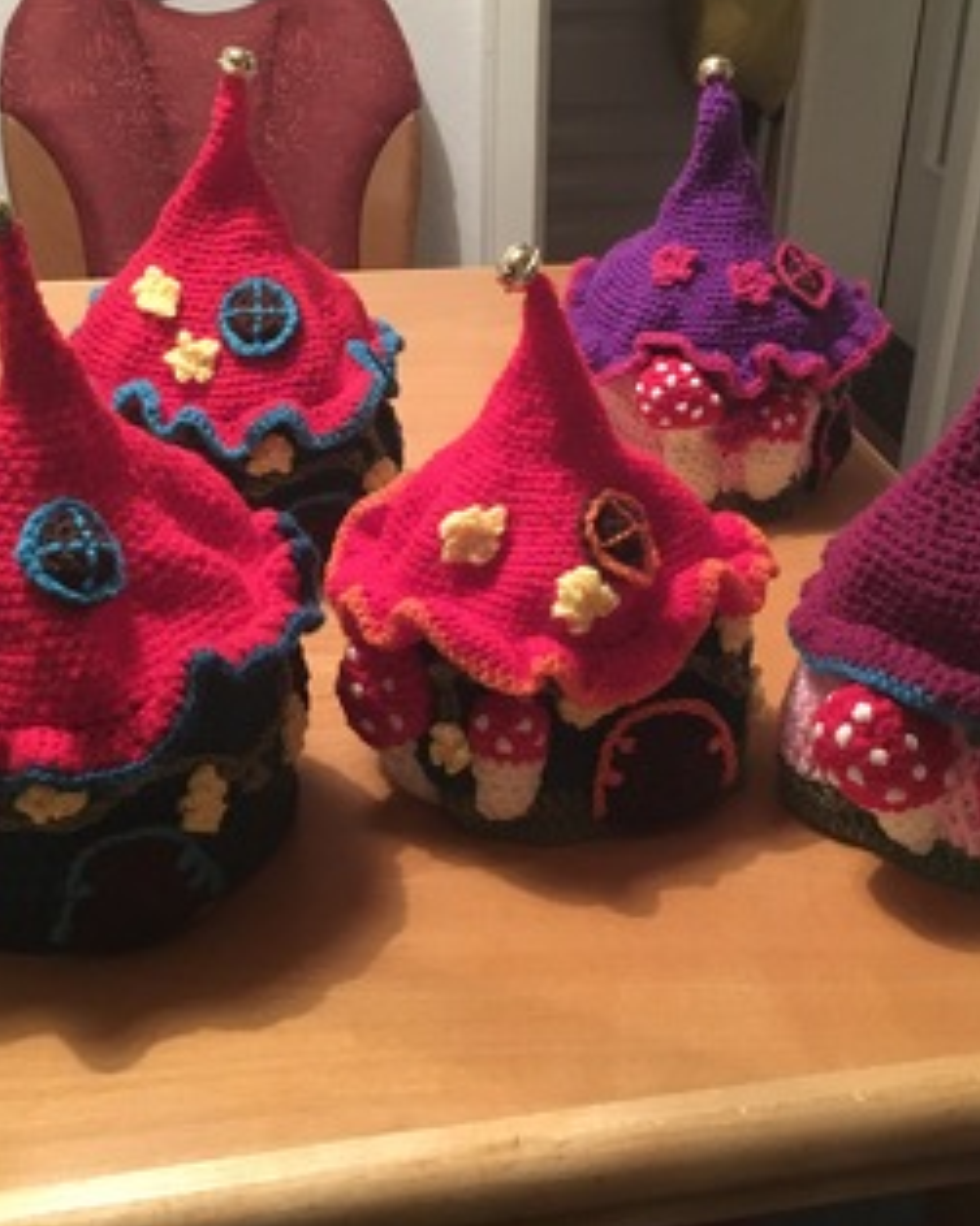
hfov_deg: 35.6
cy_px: 531
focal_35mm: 42
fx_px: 1523
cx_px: 523
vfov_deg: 43.7
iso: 320
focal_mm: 4.15
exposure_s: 1/17
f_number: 2.2
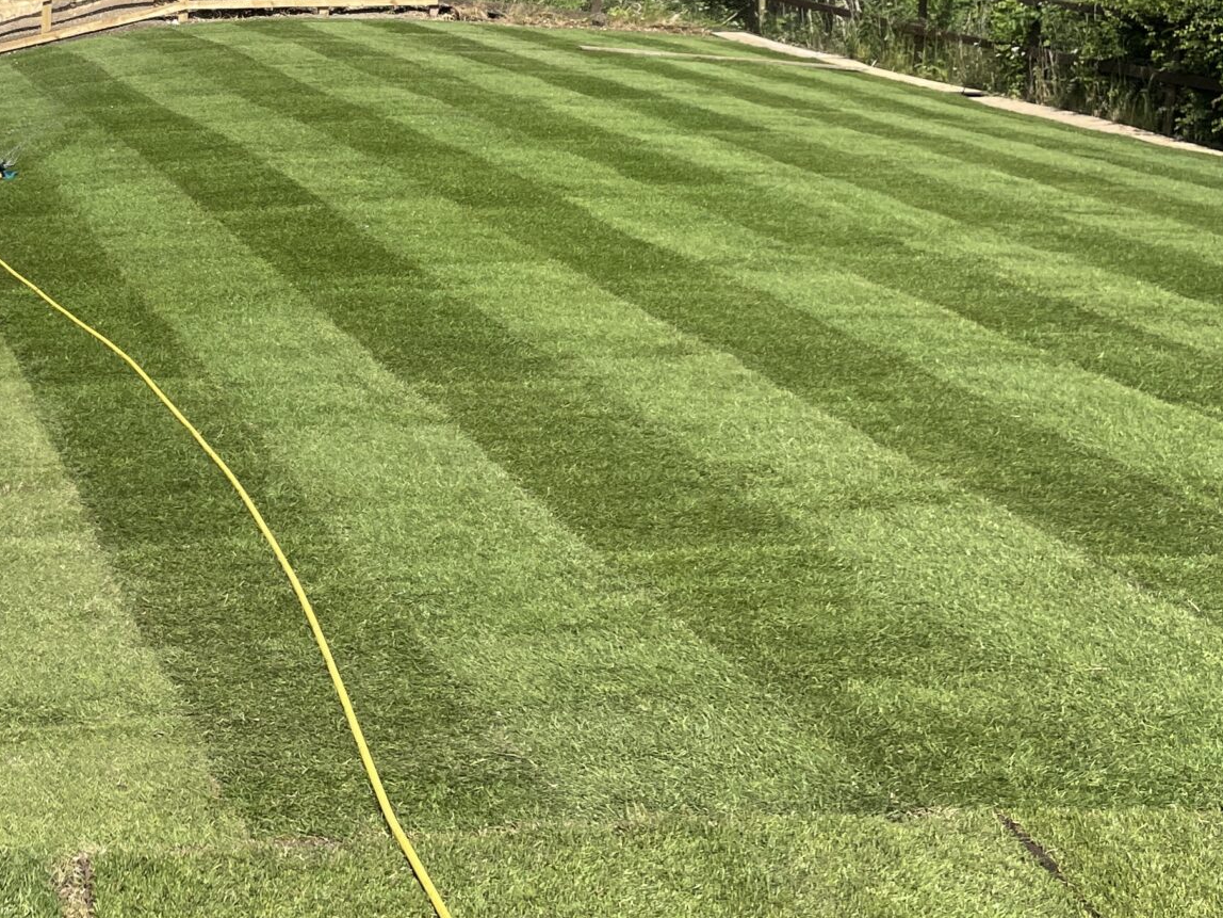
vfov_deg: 24.4
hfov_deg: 31.7
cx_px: 130
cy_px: 65
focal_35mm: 58
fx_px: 2049
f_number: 1.6
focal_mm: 4.2
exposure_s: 1/2212
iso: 32
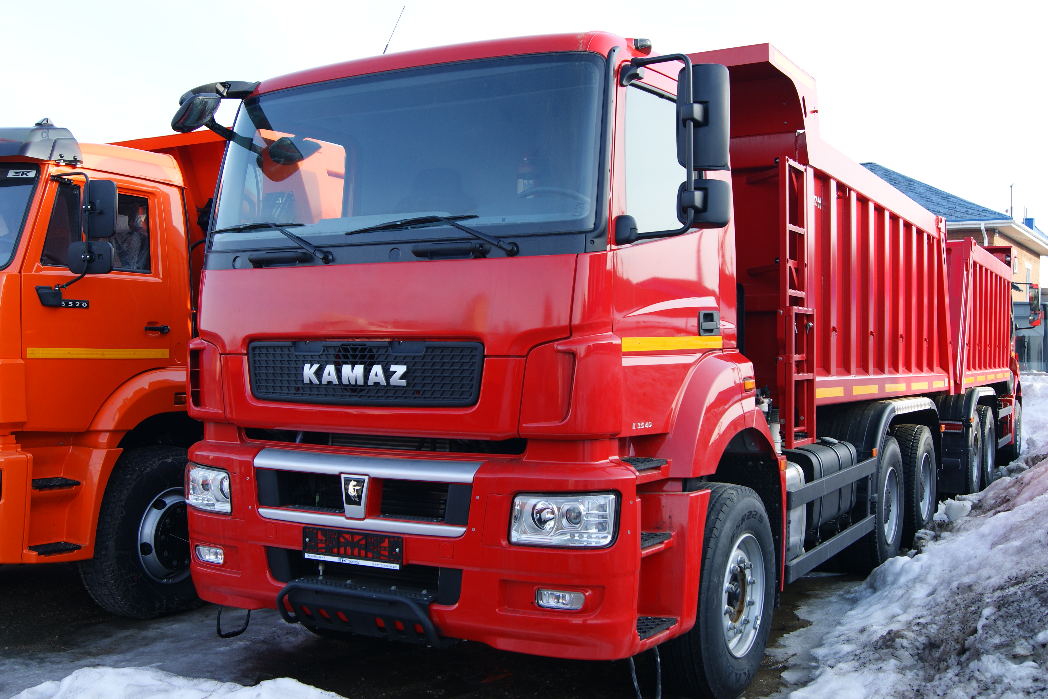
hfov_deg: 51.9
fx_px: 1077
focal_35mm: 37
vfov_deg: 35.9
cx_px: 516
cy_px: 356
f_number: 6.3
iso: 100
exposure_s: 1/80
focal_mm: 24
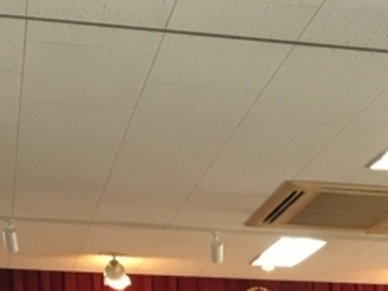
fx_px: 1457
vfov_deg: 10.3
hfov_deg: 14.5
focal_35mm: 130
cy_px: 621
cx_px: 517
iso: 64
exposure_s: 1/30
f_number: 2.2
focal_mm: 4.15
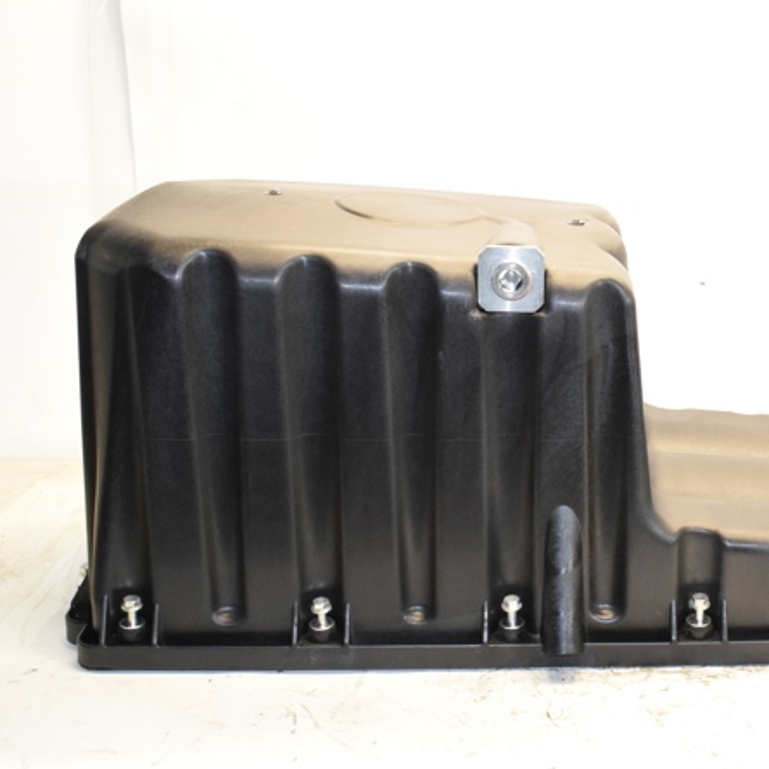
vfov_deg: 31.1
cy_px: 390
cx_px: 643
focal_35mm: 55
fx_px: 1382
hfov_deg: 30.2
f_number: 8
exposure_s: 1/200
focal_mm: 24
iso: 3200
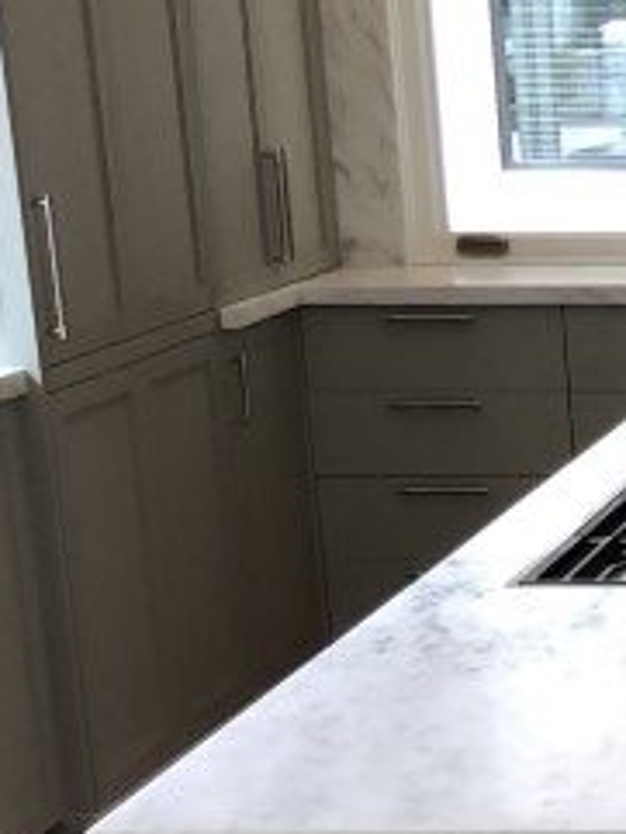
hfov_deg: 11.4
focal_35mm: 119
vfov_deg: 16.1
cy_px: 914
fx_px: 2867
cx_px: 1179
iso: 32
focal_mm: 3.99
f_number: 1.8
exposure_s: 1/30
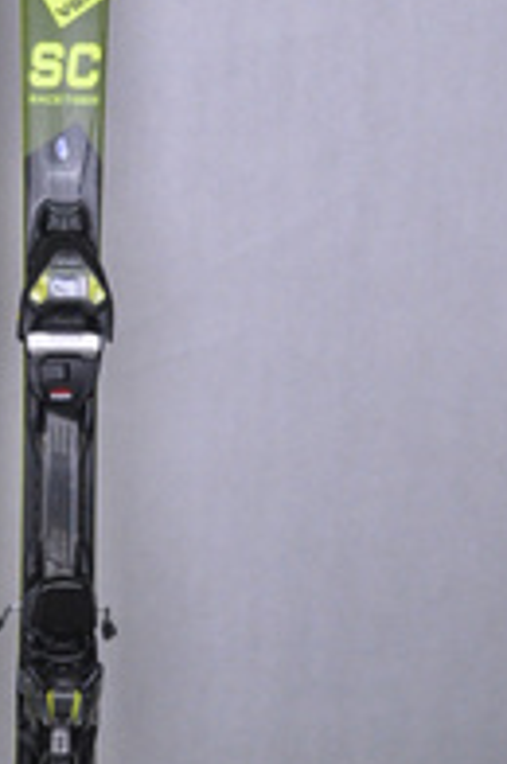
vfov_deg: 23.6
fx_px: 1826
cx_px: -10
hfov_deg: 15.5
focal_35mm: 86
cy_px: 355
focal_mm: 25
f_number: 8
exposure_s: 1/125
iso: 3200
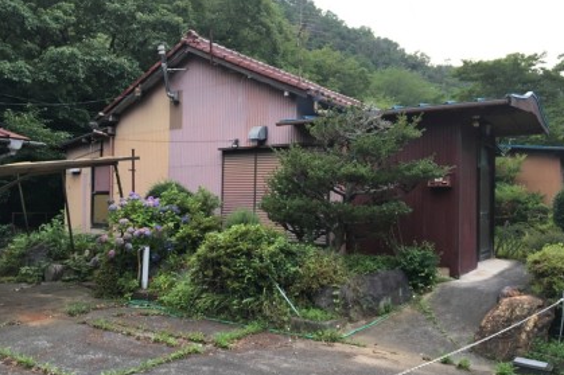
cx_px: 279
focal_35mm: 31
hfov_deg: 60.3
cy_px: 193
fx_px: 485
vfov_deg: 42.3
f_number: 2.2
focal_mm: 4.15
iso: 80
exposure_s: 1/30
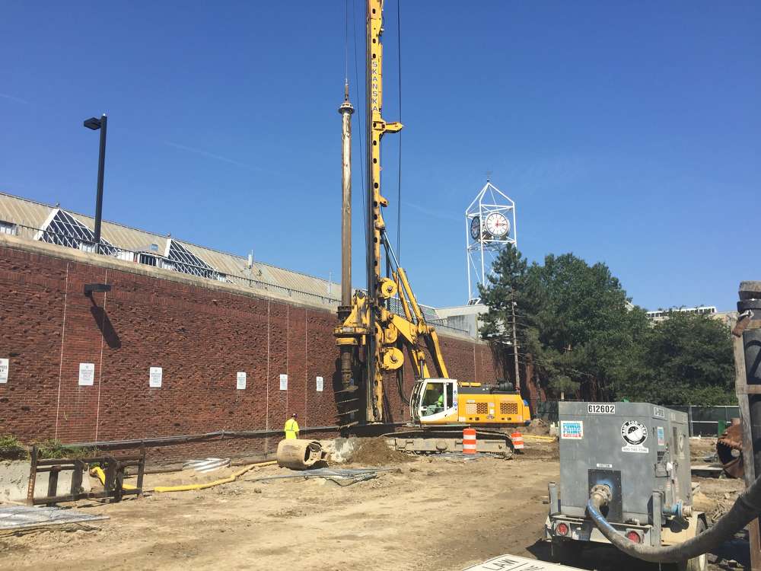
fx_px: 638
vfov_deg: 48.2
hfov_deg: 61.7
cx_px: 380
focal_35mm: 29
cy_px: 286
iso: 32
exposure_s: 1/2083
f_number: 2.2
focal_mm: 4.15
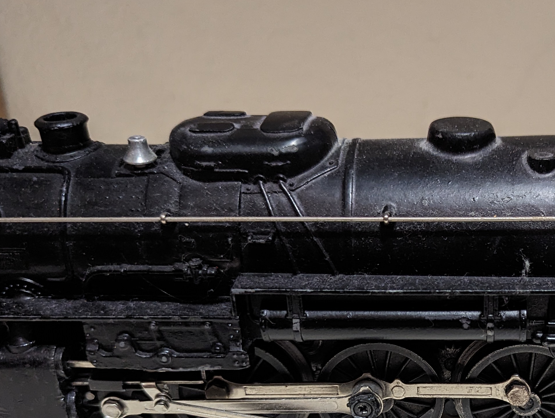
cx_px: 457
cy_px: 372
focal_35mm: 51
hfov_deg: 36.0
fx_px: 819
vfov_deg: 27.6
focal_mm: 6.81
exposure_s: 1/24
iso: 515
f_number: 1.85
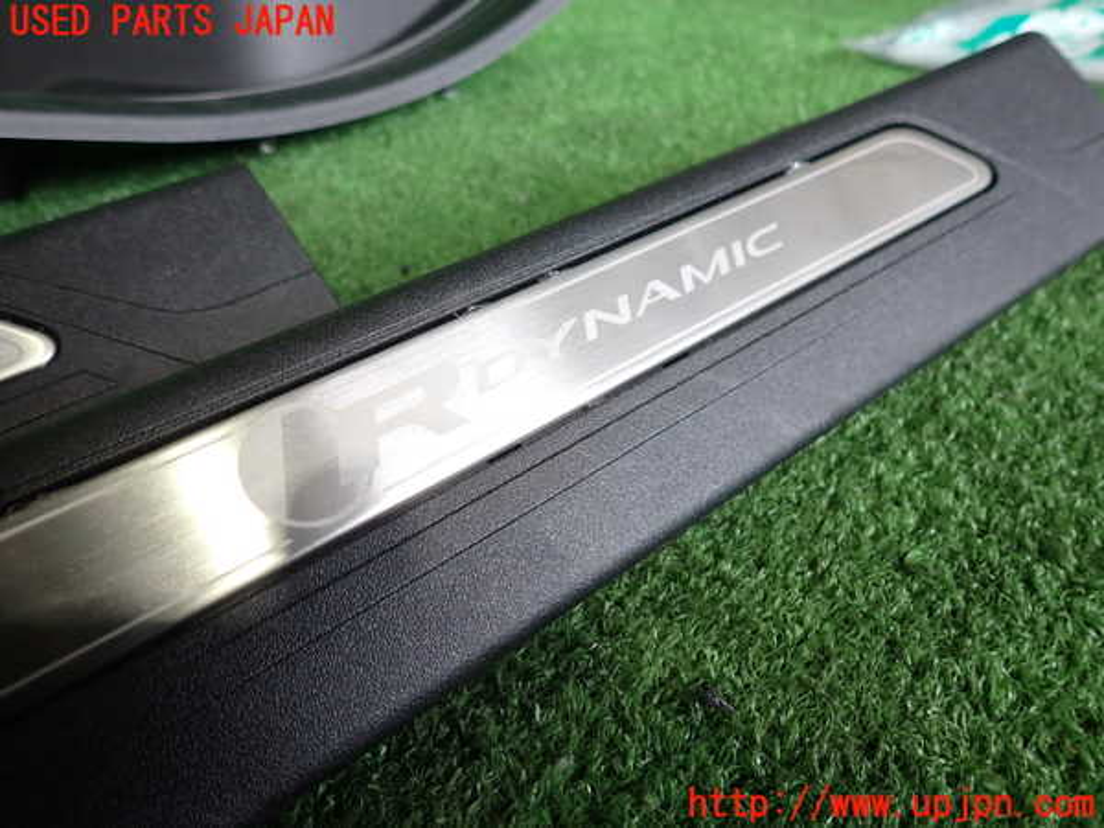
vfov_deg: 54.9
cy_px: 414
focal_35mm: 25
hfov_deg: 69.4
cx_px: 552
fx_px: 797
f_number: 2
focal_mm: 4.5
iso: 200
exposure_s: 1/60
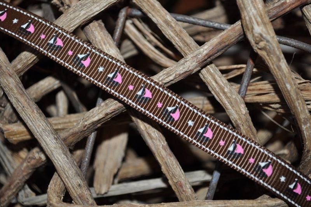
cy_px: 104
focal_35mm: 60
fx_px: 518
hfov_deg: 33.4
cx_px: 156
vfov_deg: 22.6
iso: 200
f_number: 5.3
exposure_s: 1/60
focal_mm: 40
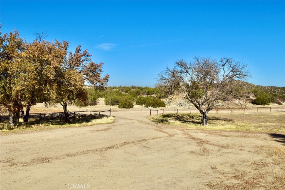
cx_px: 142
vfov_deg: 43.6
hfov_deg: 61.9
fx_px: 238
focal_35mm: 30
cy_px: 95
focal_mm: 20
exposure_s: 1/500
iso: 250
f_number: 11
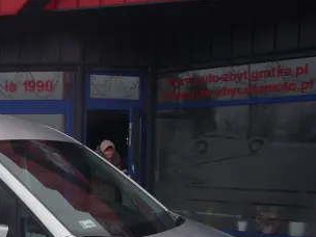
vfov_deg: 23.8
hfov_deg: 31.2
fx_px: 539
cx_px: 31
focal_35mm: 59
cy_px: 232
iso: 80
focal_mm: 4.6
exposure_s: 1/320
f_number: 2.8
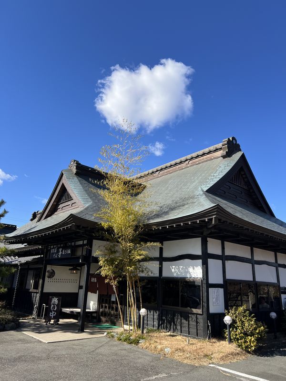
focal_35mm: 26
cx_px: 143
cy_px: 190
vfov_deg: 67.3
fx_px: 286
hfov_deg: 53.1
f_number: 1.5
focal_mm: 5.7
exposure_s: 1/2695
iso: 50
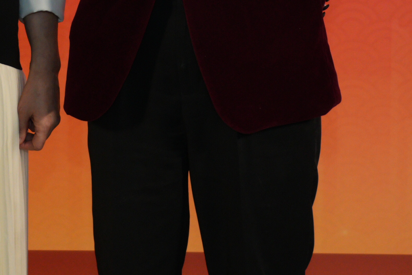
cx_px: 62
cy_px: -159
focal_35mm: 151
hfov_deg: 13.5
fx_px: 1728
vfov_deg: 8.8
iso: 1000
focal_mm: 34
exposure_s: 1/200
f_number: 4
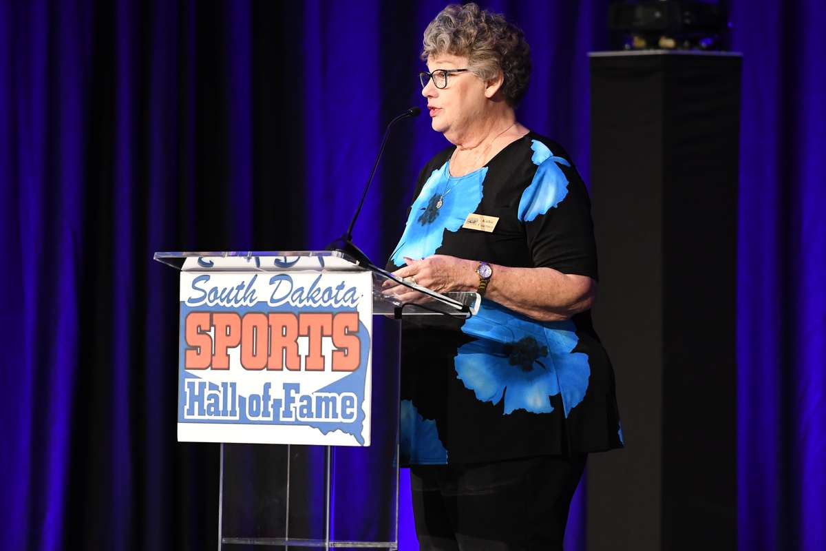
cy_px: 276
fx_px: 6883
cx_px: 413
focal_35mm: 300
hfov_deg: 6.9
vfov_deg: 4.6
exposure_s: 1/125
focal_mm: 200
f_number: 2.8
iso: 3200
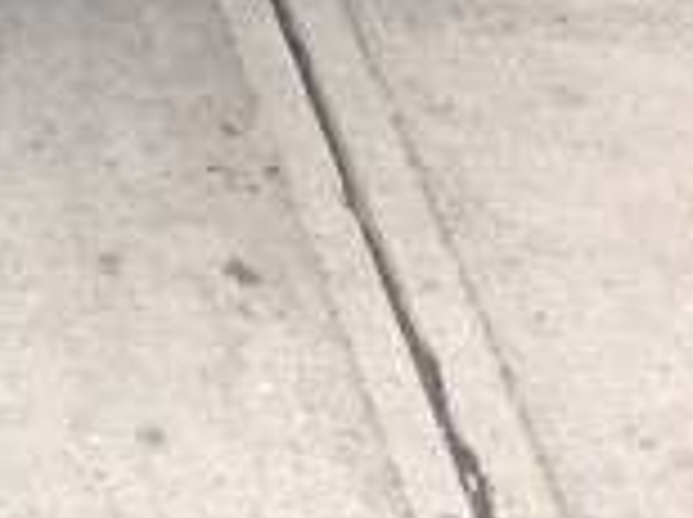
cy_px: -1203
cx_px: -1413
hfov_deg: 7.8
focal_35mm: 220
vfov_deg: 6.1
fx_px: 4397
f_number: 2.4
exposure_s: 1/616
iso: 50
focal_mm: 4.12
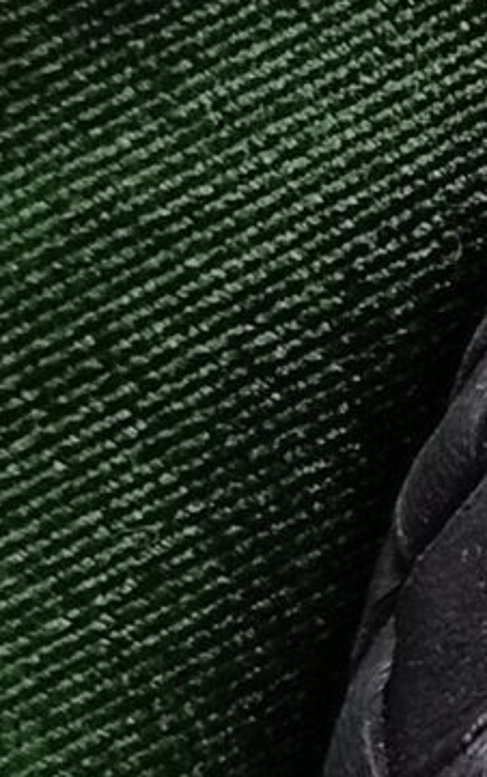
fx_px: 4306
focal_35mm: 203
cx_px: 1916
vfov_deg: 10.3
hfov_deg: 5.6
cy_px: 691
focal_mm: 3.98
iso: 68
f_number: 1.8
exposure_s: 1/100
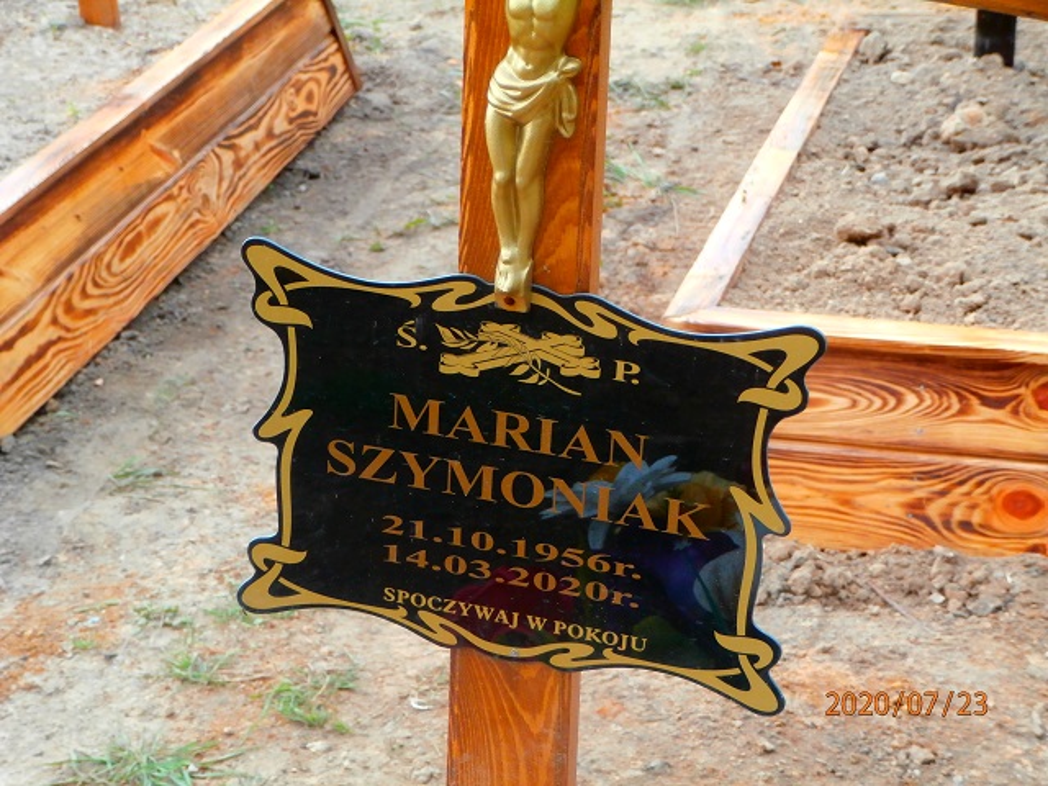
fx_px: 2604
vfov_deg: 17.2
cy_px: 393
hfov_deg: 22.8
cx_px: 524
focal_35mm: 86
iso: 200
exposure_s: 1/100
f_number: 5
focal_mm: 15.16
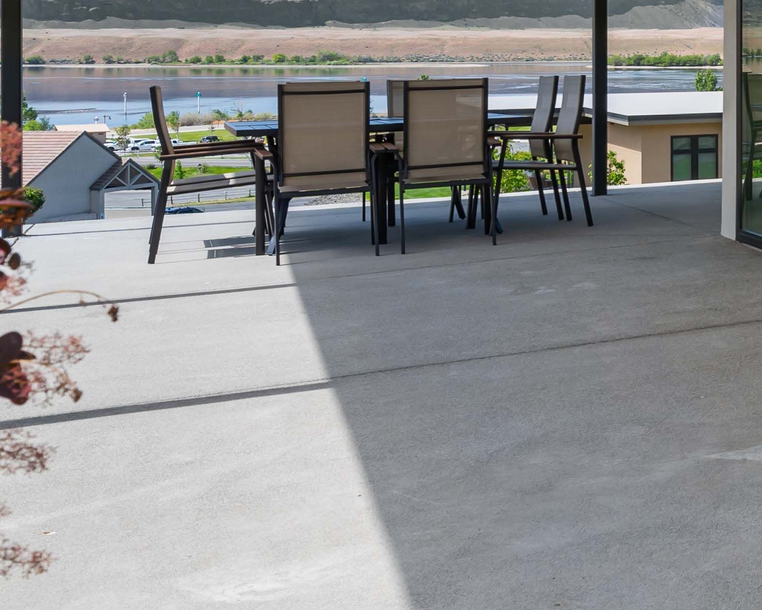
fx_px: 1376
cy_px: 37
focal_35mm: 61
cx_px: 1177
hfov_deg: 23.8
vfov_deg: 24.1
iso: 100
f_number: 8
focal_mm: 17
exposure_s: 1/250
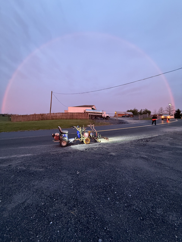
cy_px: 121
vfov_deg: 102.1
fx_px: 98
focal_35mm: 14
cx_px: 91
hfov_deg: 85.7
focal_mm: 2.22
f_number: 2.2
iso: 500
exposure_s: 1/60
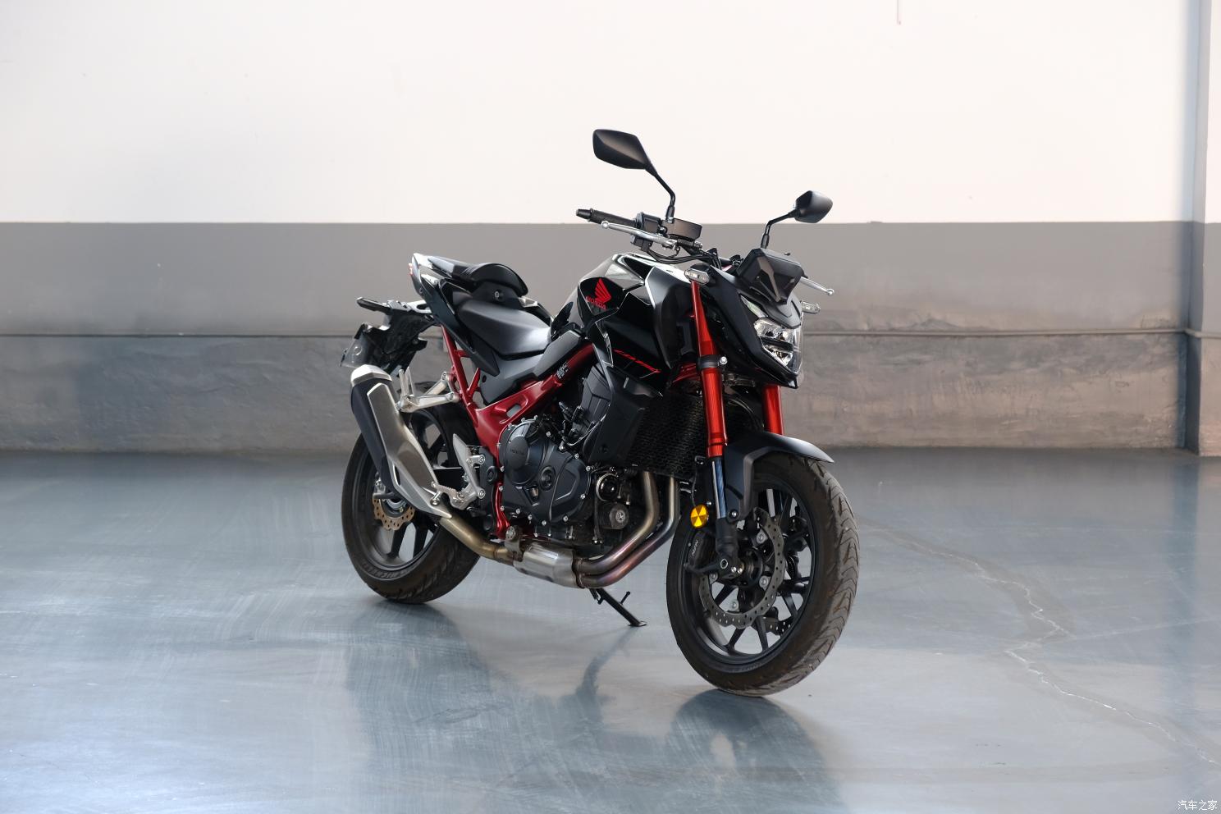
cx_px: 610
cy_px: 407
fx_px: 2679
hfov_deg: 25.7
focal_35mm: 79
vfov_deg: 17.3
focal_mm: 52.7
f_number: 4
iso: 800
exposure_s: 1/45
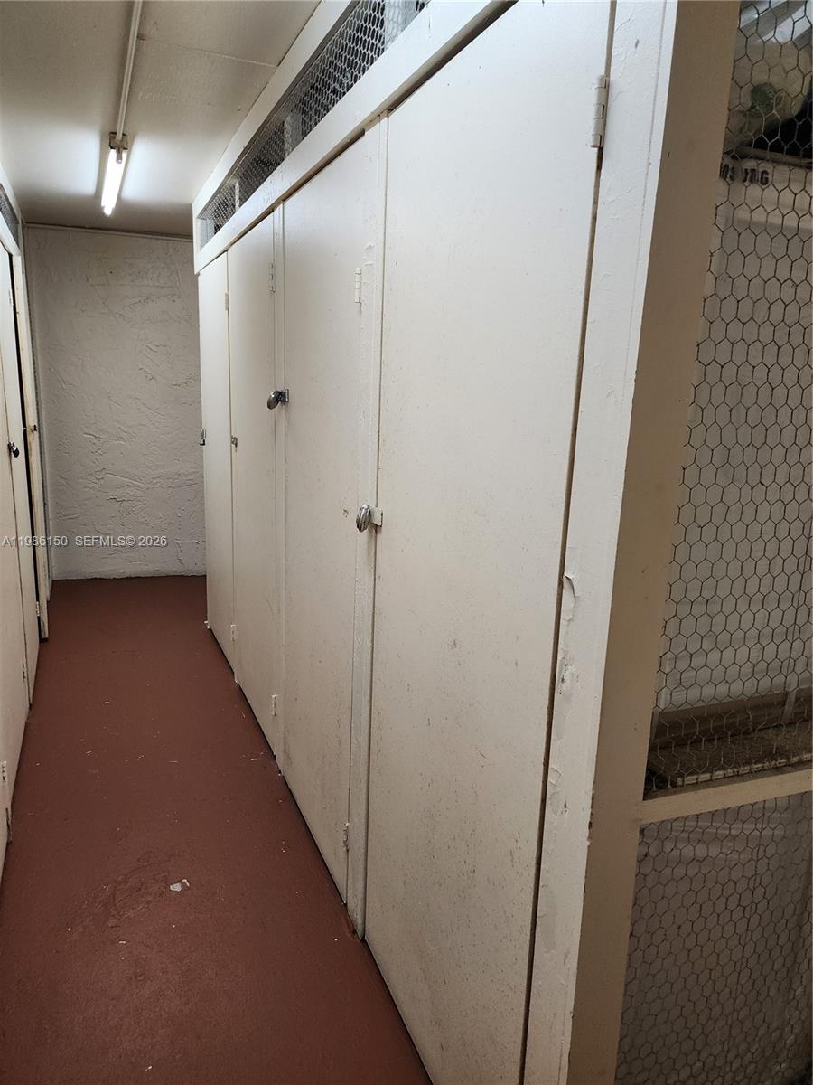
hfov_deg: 58.9
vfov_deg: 73.9
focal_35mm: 23
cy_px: 542
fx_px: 720
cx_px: 406
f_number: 1.8
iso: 160
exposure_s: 1/120
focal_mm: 6.4
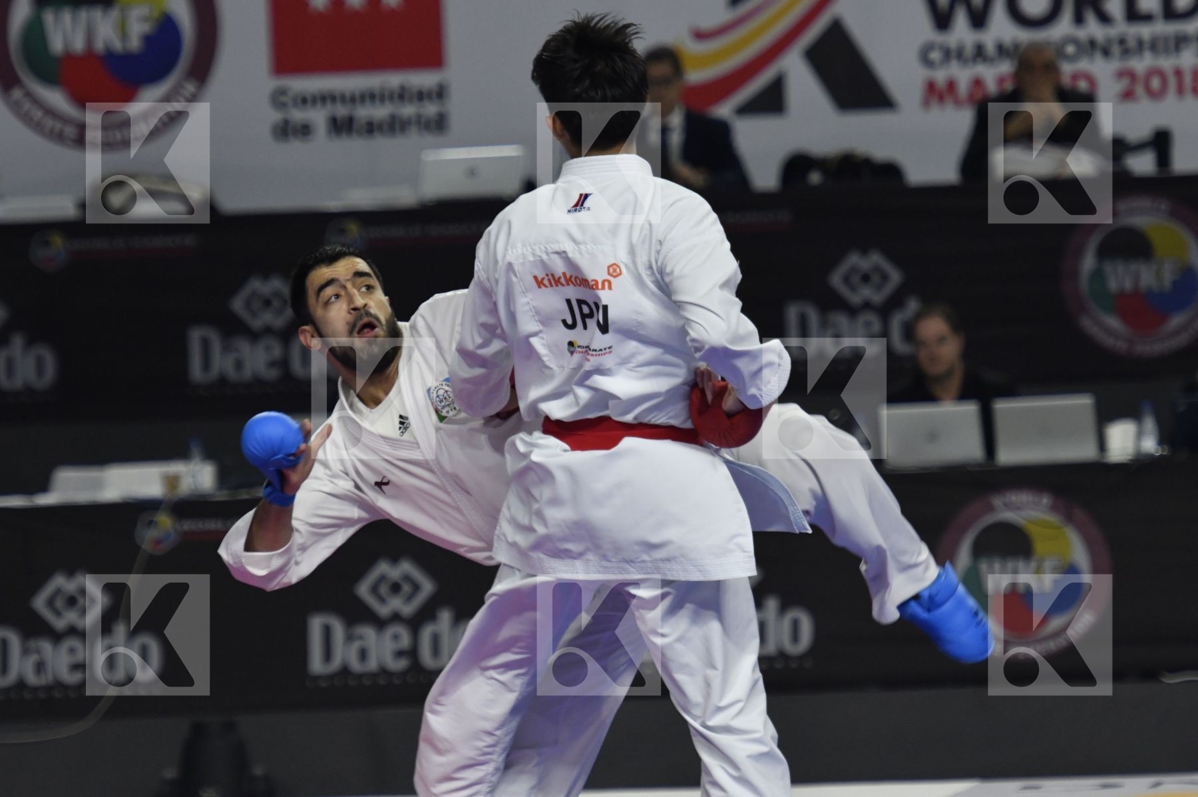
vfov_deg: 4.6
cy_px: 398
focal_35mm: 300
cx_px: 599
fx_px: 9977
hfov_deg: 6.9
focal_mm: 200
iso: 1250
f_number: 4
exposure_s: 1/800
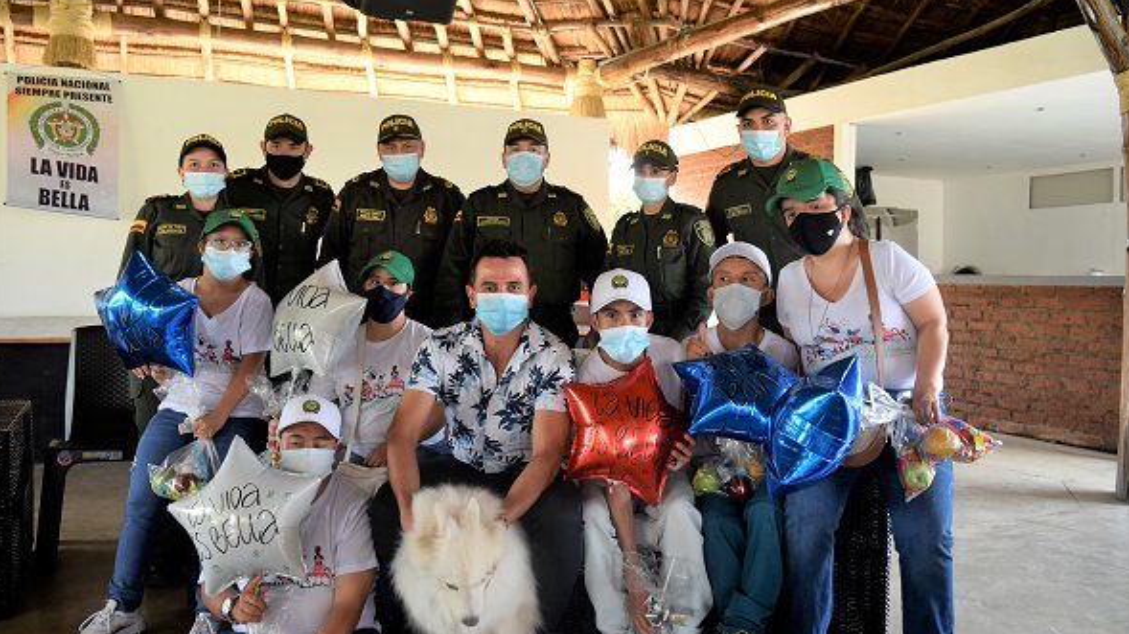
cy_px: 285
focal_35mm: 32
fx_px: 958
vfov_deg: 36.6
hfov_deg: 61.0
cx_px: 565
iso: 400
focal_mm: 20
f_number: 4
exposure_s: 1/60
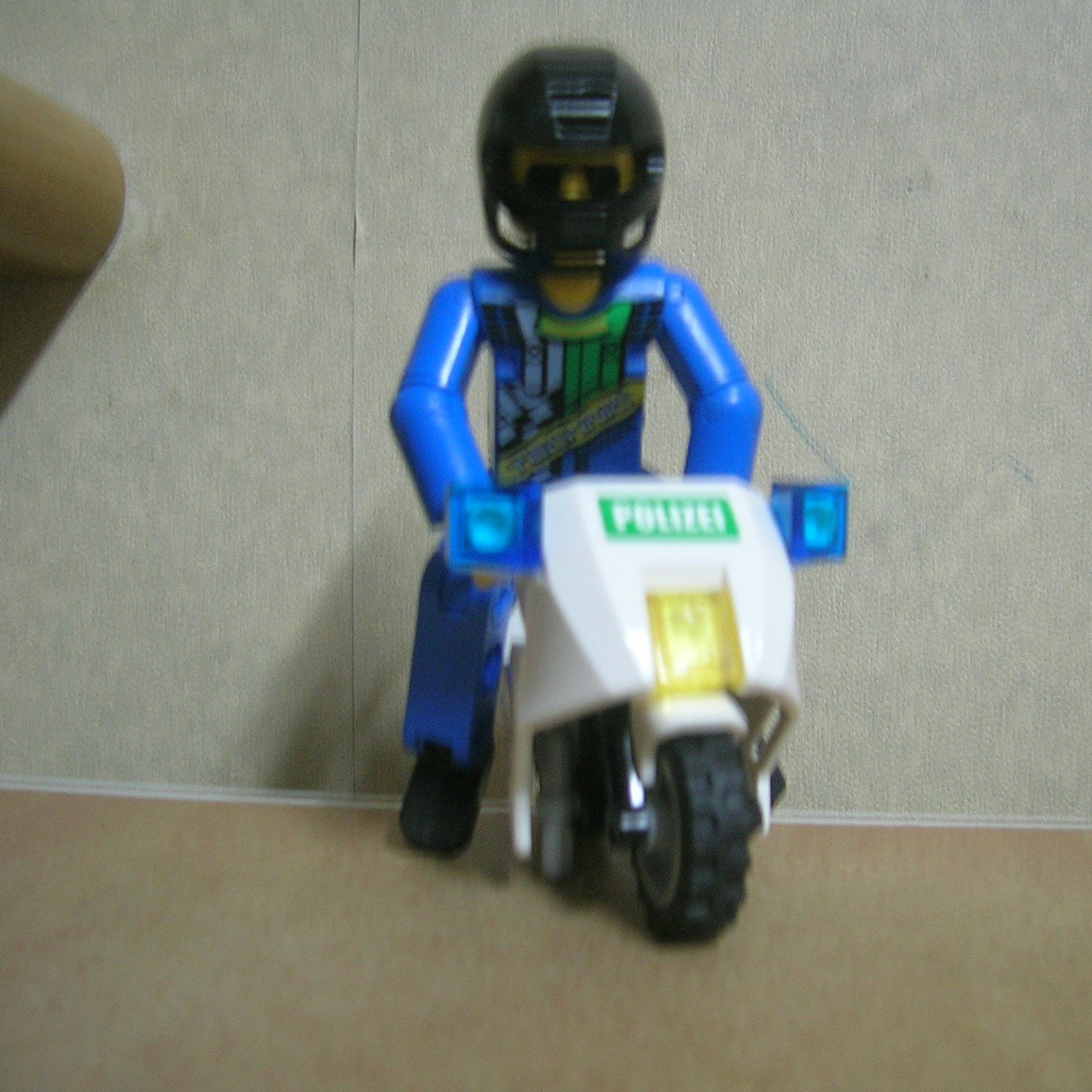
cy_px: 555
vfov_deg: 40.0
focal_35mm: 42
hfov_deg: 39.8
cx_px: 684
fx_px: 1499
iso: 78
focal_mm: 5.4
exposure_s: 1/3.9
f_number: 2.8
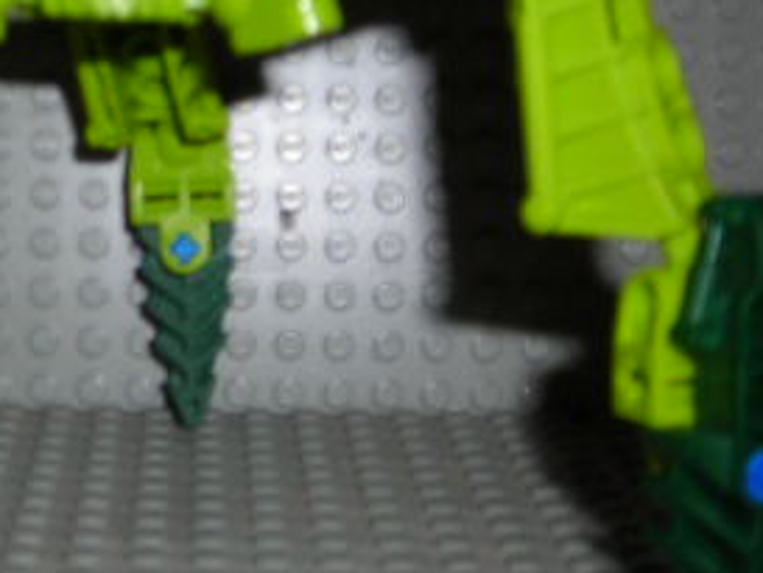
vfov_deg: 16.5
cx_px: 34
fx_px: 1963
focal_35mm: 89
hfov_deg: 21.4
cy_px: 106
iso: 50
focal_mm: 6.3
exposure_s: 1/60.1
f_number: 3.2
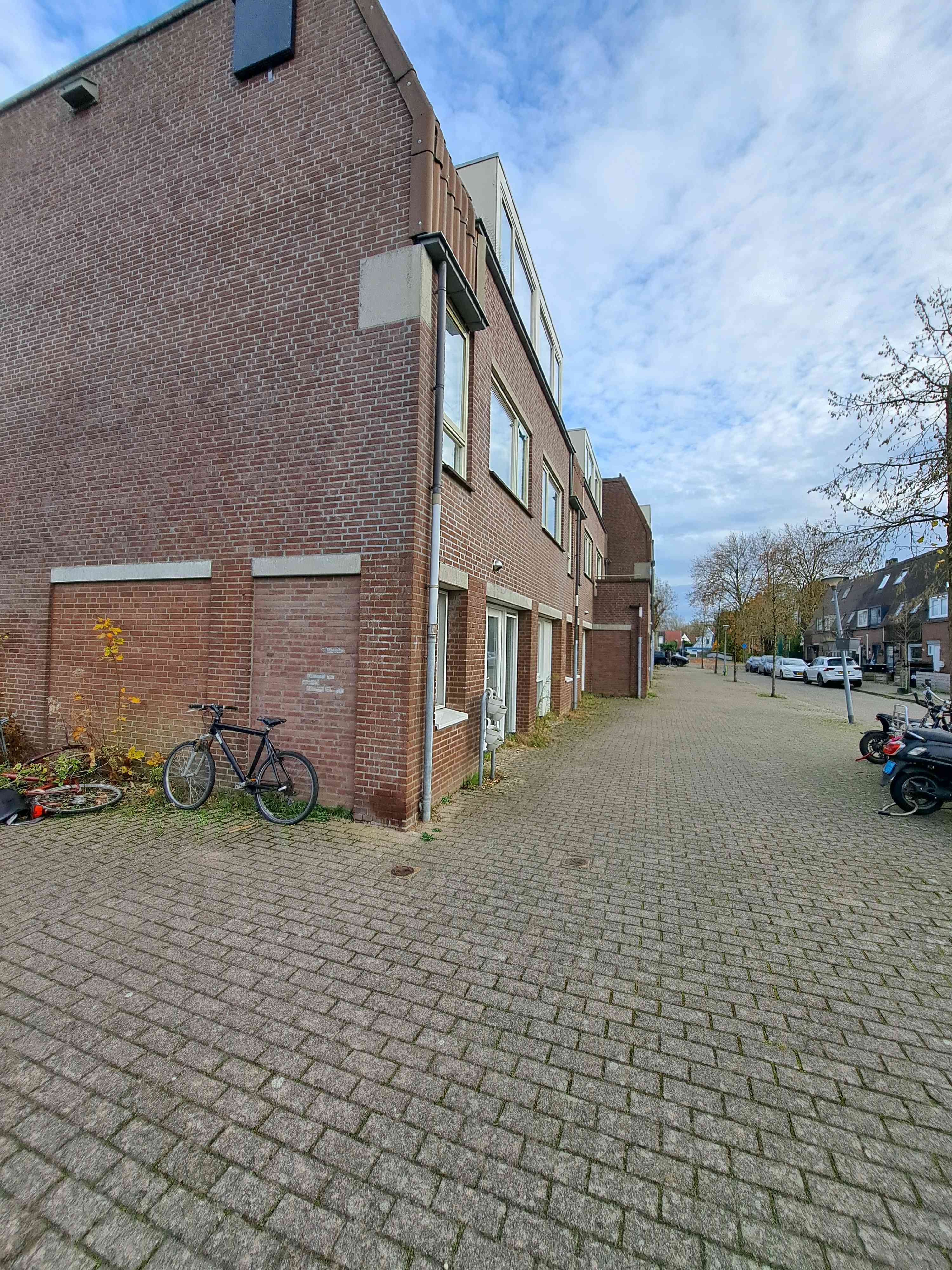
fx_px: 477
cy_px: 635
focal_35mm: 13
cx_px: 476
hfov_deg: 89.9
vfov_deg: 106.2
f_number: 2.2
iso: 50
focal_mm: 1.74
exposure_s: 1/590
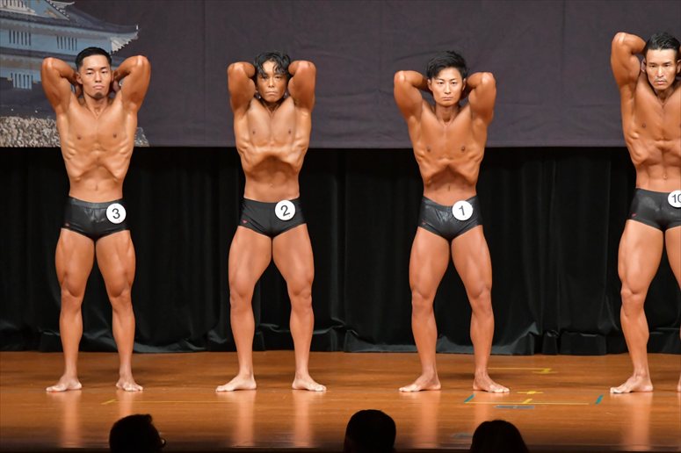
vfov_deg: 5.4
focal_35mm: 255
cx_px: 340
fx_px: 4821
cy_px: 226
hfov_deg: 8.1
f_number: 5.6
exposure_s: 1/400
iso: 6400
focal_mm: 170
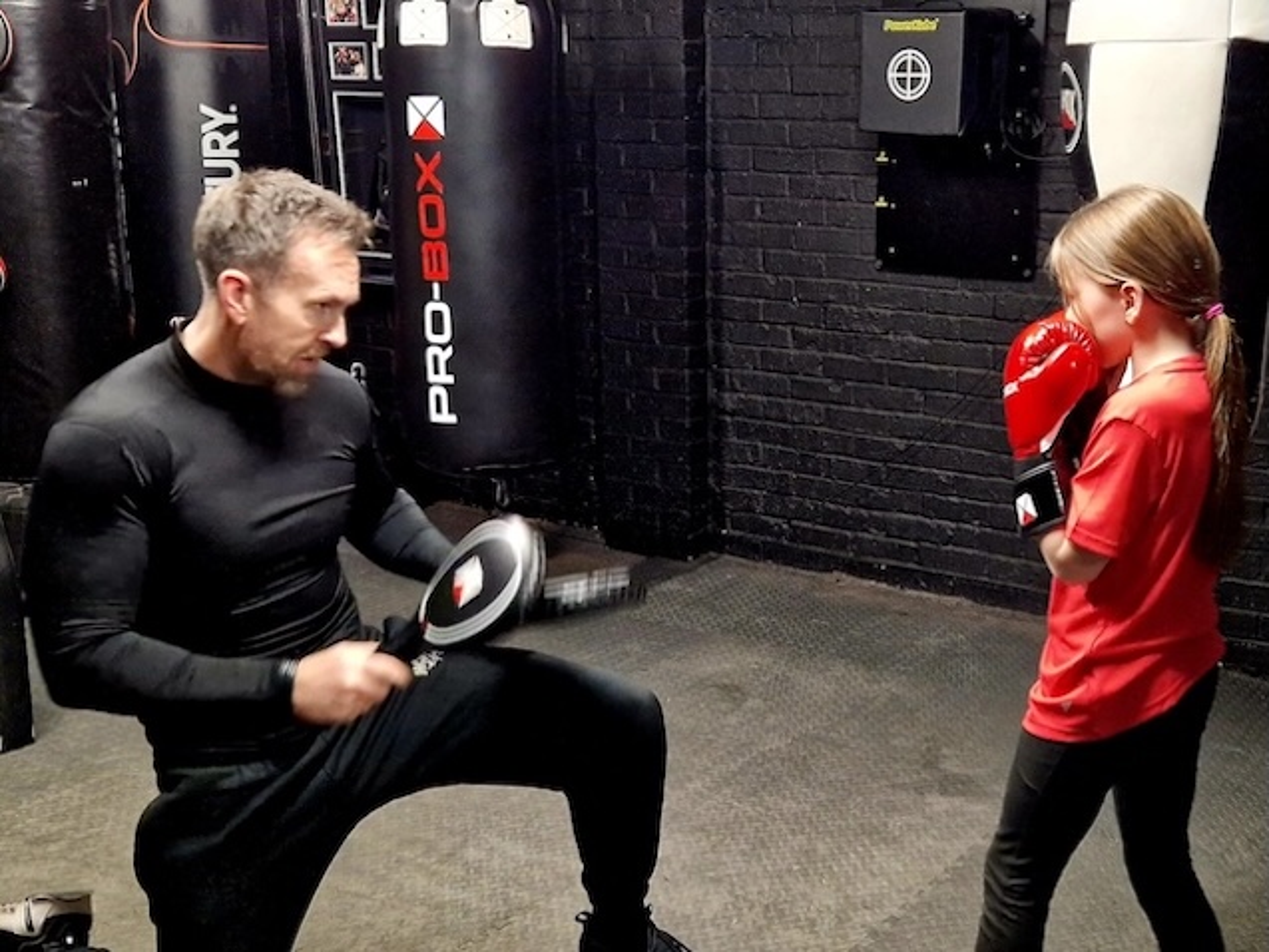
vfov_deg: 58.9
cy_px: 476
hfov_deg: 73.9
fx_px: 843
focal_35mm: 23
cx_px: 634
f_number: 1.8
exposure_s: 1/33
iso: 640
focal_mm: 5.4
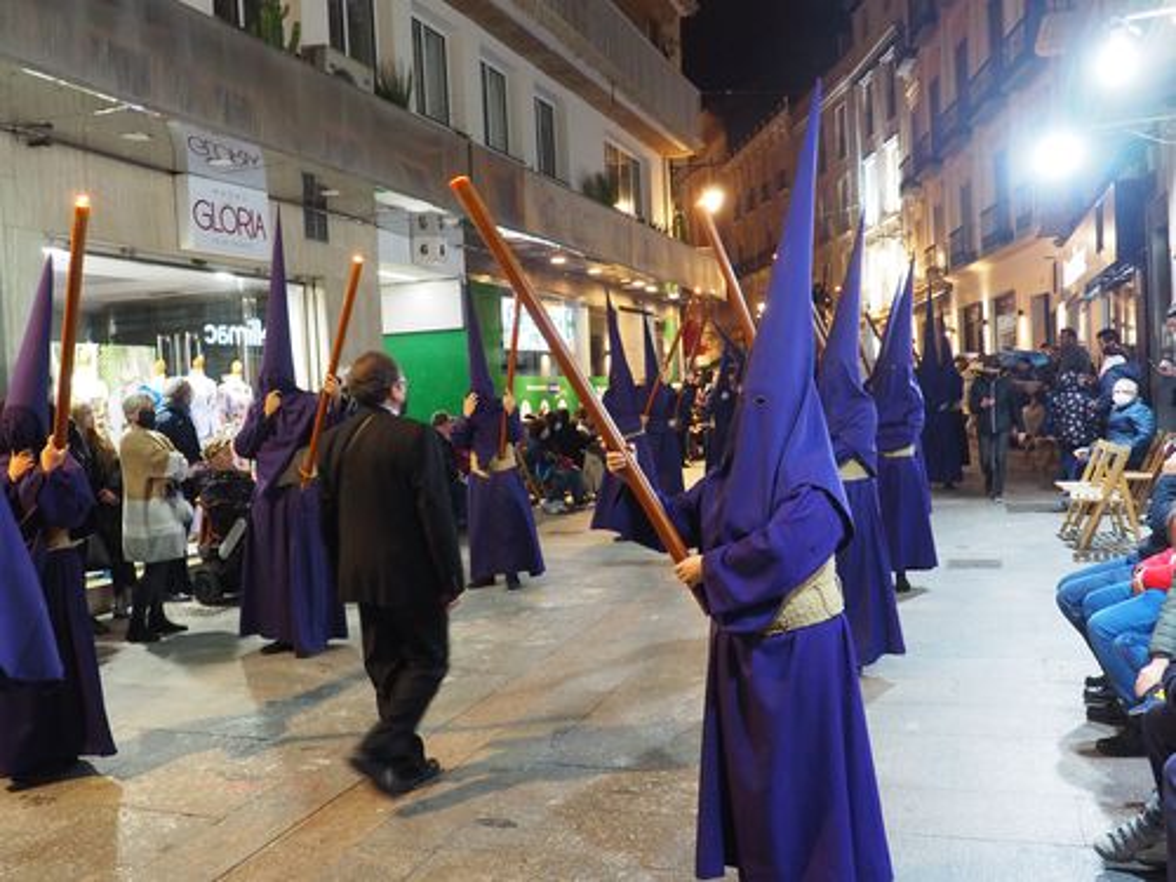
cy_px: 441
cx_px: 588
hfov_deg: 60.0
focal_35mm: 30
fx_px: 1019
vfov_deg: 46.8
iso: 3200
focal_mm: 15
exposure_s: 1/40
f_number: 4
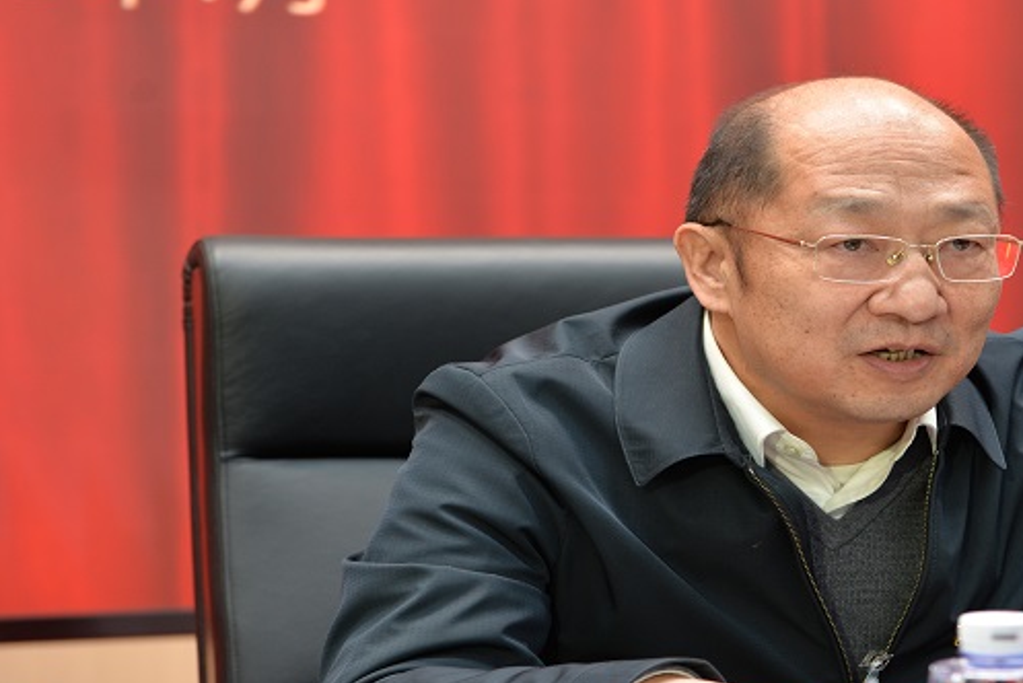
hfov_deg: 20.7
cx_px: 737
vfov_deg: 14.0
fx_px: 2786
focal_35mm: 98
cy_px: 362
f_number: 4.5
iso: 500
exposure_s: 1/80
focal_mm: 65
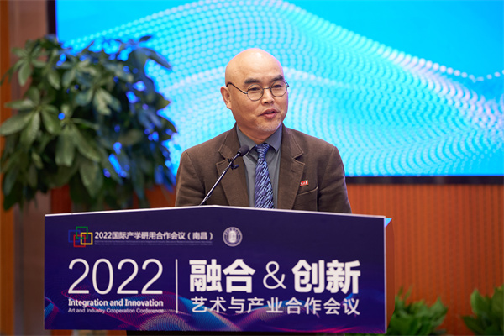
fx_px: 1568
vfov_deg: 12.2
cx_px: 252
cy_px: 168
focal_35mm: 112
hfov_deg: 18.3
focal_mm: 112
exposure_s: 1/100
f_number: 2.8
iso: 800
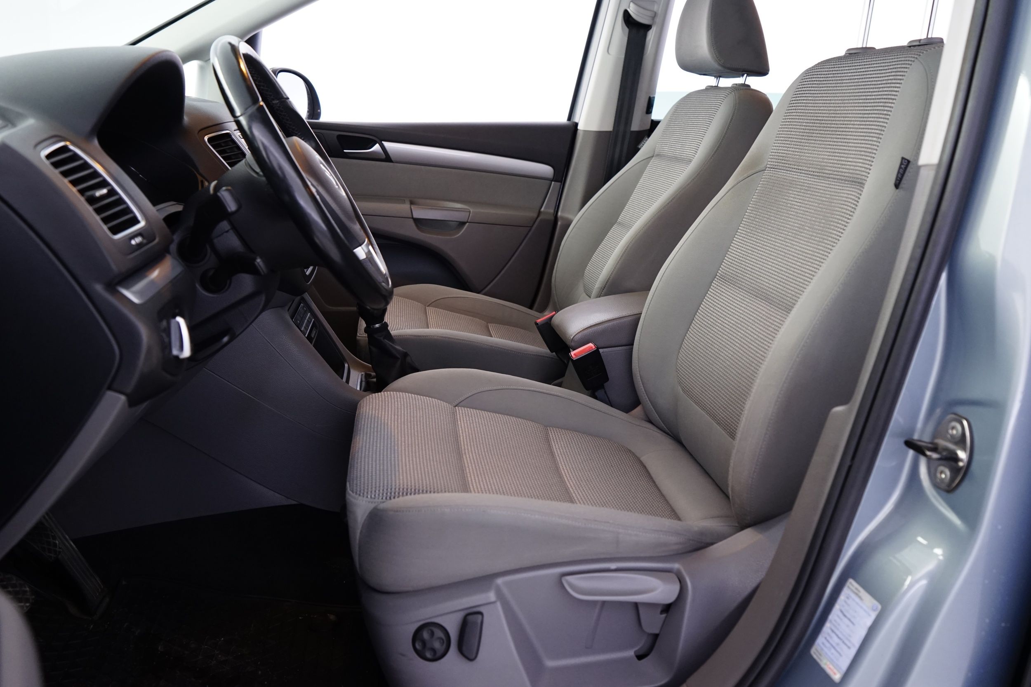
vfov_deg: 45.0
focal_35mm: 29
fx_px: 831
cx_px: 516
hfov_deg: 63.7
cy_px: 344
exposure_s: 1/8
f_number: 5
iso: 1250
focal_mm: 29
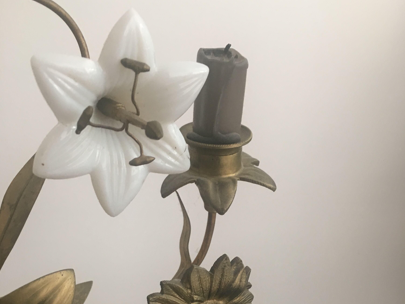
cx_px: 202
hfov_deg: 47.9
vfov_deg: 35.5
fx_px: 456
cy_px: 249
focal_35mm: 39
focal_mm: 4.15
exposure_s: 1/33
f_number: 2.2
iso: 100
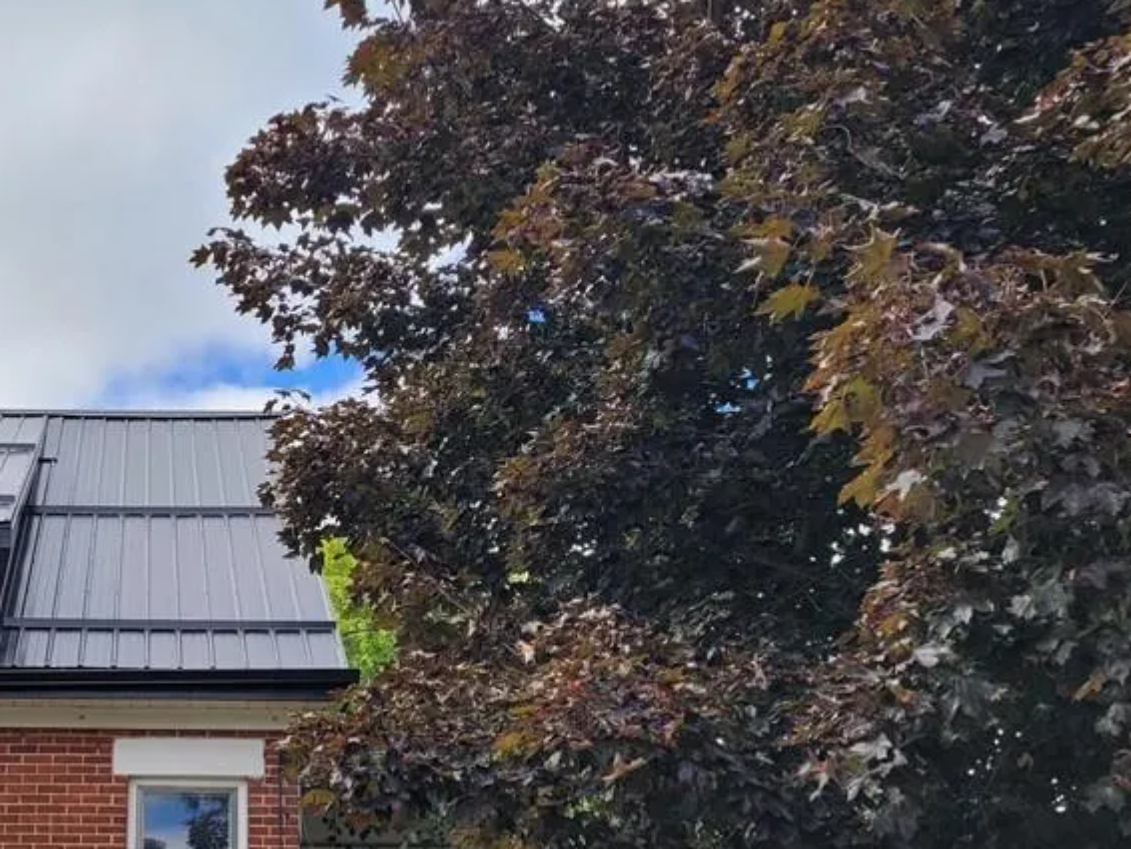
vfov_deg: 30.5
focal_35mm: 47
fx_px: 1536
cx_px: 186
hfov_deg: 38.5
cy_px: 611
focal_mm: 5.4
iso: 40
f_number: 1.8
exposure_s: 1/1714
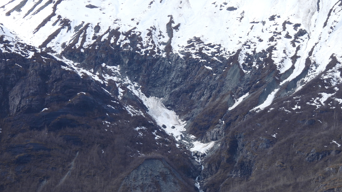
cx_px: 171
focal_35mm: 262
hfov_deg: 8.2
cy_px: 115
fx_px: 2376
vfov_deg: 4.6
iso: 100
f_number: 4.5
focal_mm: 42.8
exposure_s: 1/800
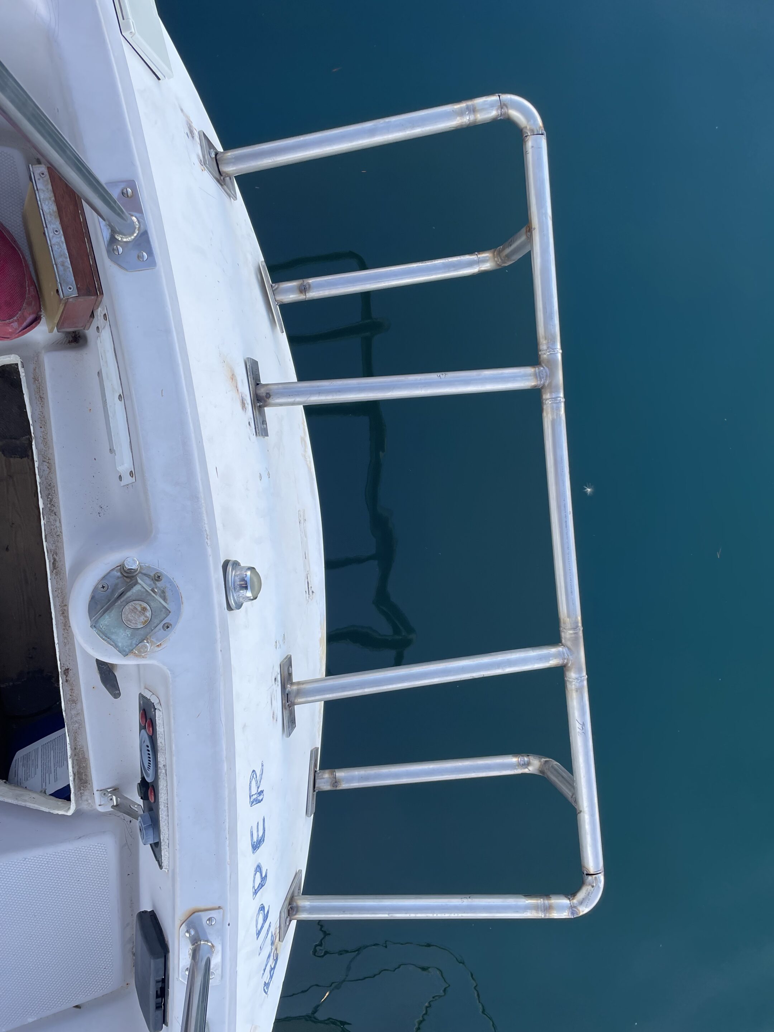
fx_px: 775
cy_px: 516
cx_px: 387
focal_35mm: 26
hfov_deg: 53.1
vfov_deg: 67.3
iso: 32
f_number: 1.6
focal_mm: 4.2
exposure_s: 1/360
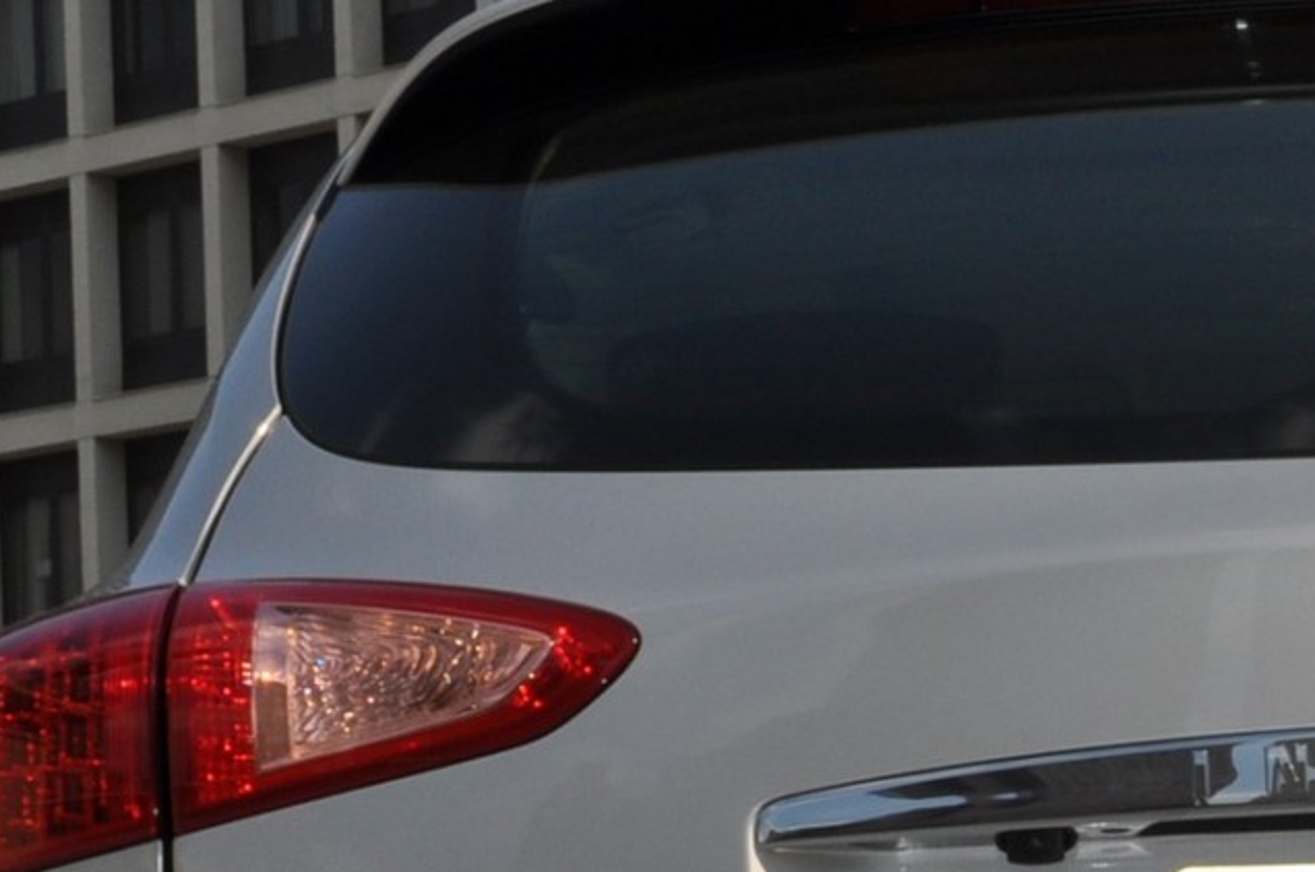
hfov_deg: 11.4
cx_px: 1532
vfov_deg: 7.7
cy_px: 1098
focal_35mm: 177
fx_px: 6456
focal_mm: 30
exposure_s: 1/200
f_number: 16
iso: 200
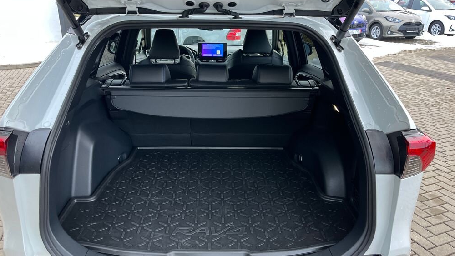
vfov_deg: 40.2
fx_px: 350
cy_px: 118
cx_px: 223
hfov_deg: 66.0
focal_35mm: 29
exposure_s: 1/121
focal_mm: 5.1
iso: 125
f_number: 1.6
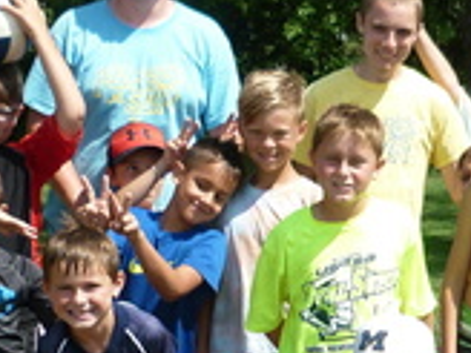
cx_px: 366
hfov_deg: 16.3
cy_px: 303
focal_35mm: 120
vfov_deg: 12.3
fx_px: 1633
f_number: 8
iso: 80
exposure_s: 1/160
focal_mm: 5.5
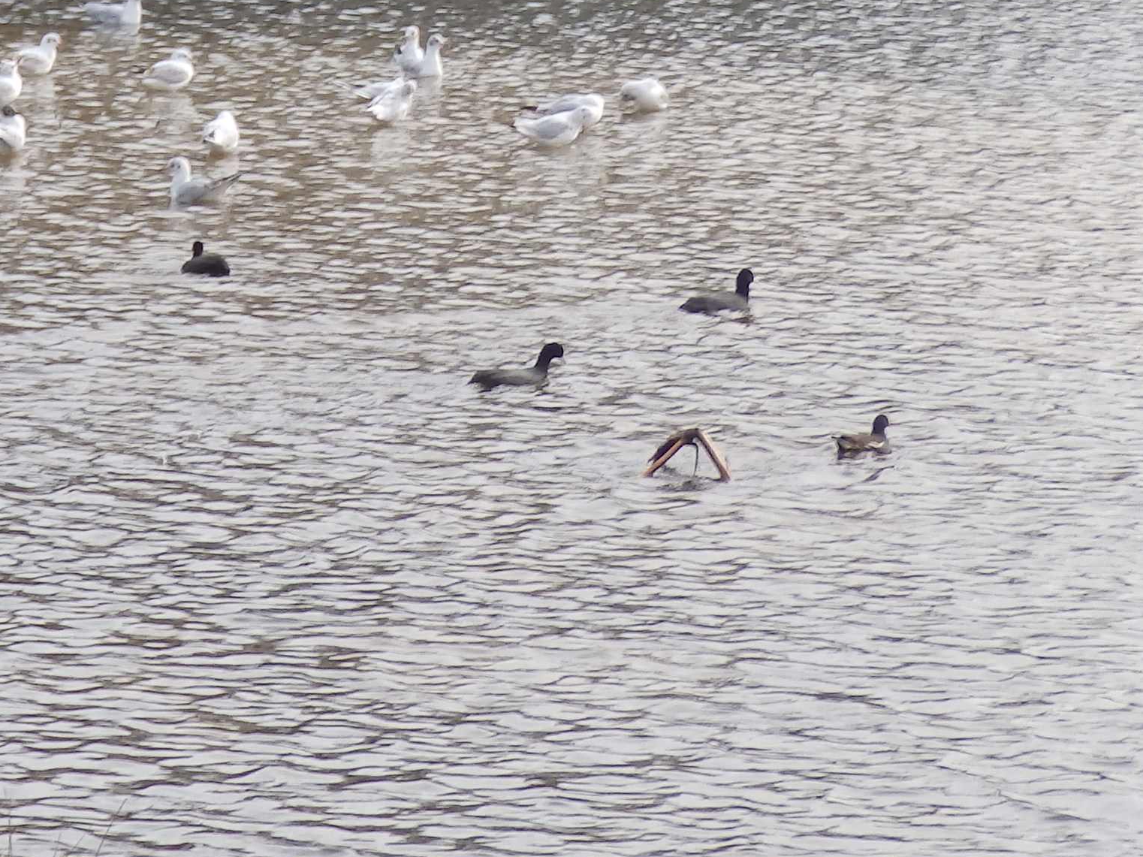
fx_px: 10697
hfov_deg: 6.1
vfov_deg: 4.6
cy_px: -316
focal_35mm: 324
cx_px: 119
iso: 80
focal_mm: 20.6
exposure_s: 1/200
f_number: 4.8
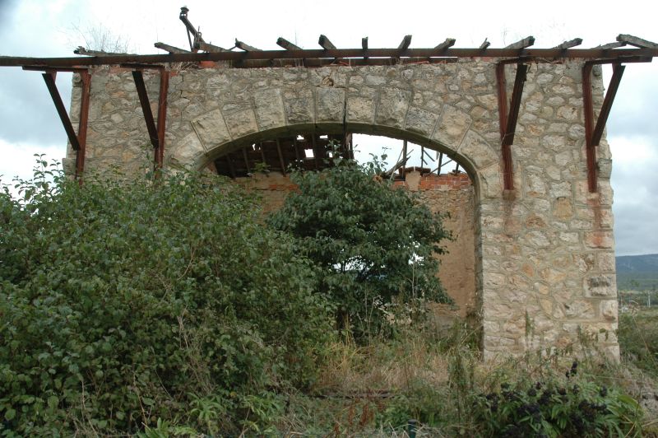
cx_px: 329
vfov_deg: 47.9
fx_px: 493
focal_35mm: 27
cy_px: 219
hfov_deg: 67.4
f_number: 6.3
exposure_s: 1/160
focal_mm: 18
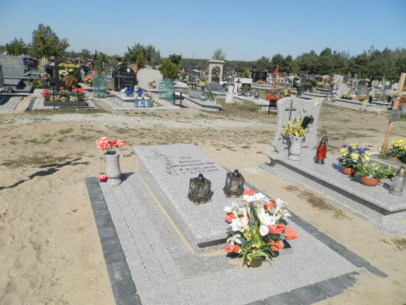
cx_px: 203
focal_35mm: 25
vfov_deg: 54.9
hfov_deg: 69.4
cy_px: 152
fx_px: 293
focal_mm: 4.5
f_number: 8.7
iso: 80
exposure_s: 1/200
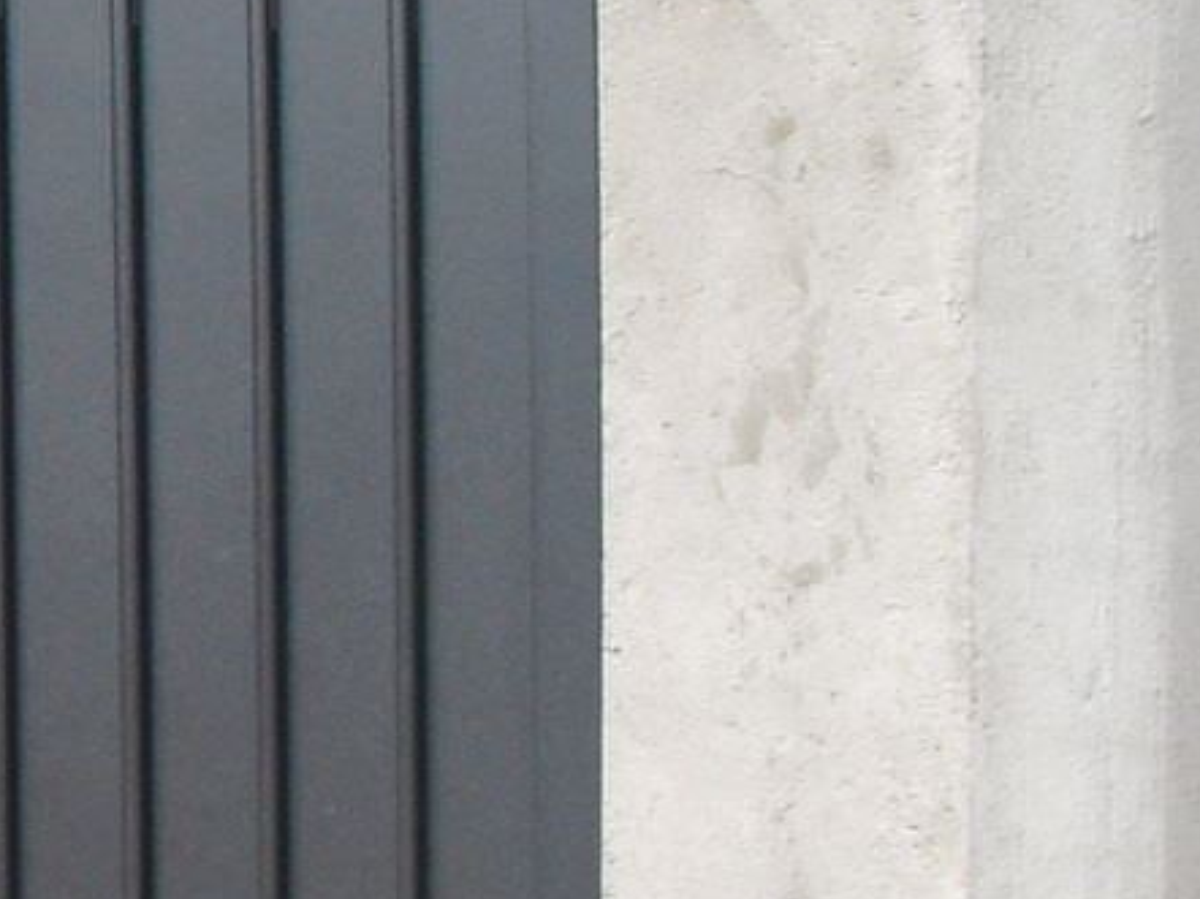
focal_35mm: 163
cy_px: 535
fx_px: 5647
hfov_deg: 11.1
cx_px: -1124
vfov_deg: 9.1
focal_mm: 6.3
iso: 100
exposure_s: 1/125
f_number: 7.8
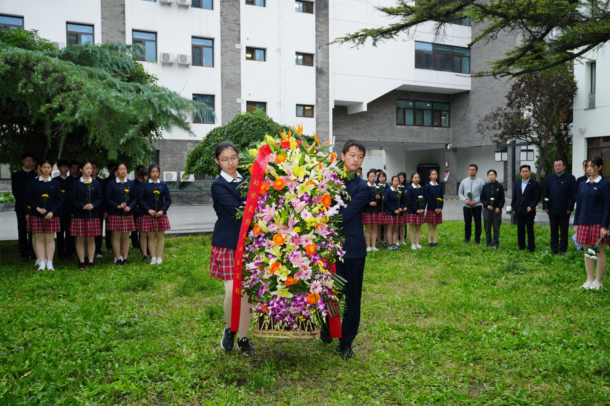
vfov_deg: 41.1
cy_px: 203
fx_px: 542
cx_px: 305
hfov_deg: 58.7
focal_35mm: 32
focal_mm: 32
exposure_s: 1/160
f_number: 5.6
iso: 1600
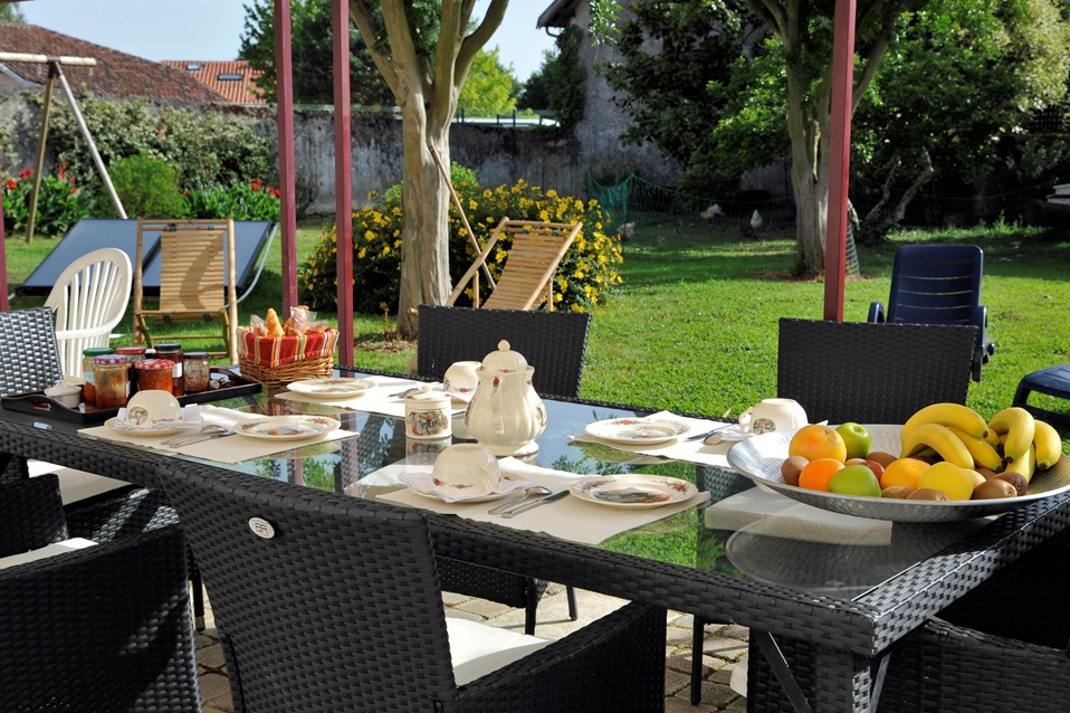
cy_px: 350
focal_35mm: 47
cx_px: 544
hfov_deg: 41.9
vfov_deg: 28.6
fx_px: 1396
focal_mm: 44
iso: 250
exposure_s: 1/250
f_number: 11
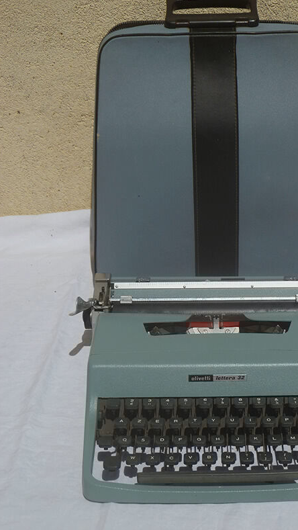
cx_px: 199
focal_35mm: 63
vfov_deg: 33.3
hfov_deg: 19.1
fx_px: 885
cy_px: 263
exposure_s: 1/250
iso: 80
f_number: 13
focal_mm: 10.2
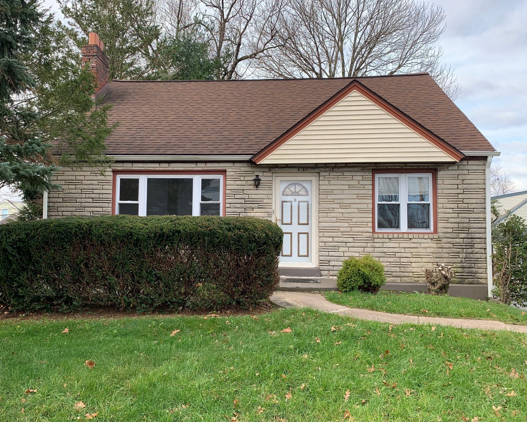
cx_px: 239
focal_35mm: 30
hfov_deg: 58.7
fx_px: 468
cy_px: 223
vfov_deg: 48.5
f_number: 1.8
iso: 25
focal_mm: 4.25
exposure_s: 1/338
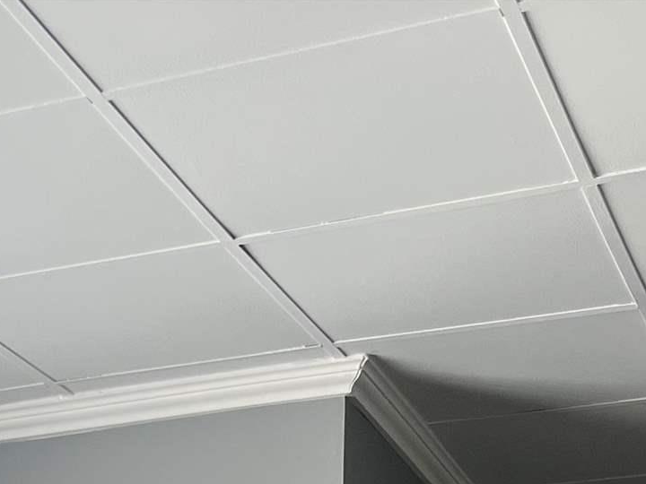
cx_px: -78
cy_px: 1030
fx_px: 2071
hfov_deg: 17.1
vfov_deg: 11.7
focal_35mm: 111
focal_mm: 5.1
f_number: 1.6
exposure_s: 1/152
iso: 64
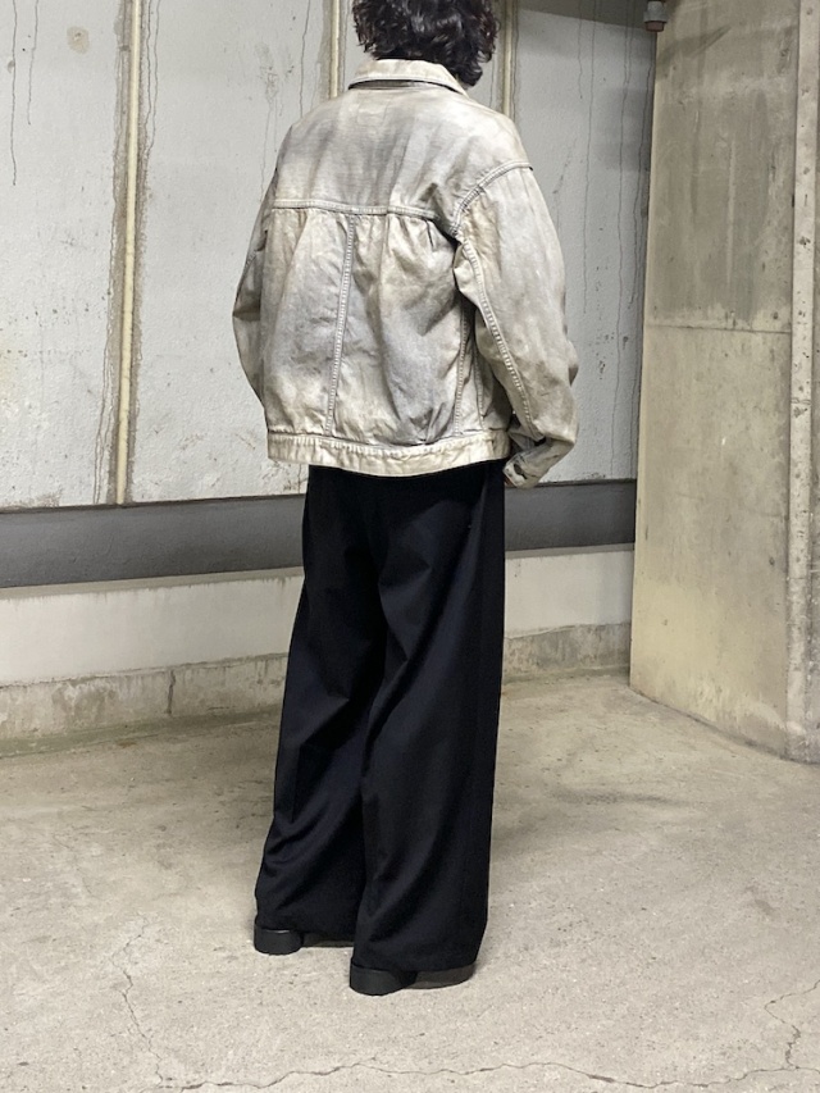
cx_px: 410
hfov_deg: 53.1
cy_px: 546
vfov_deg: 67.3
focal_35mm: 26
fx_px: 821
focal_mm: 4.25
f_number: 1.8
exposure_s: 1/25
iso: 500
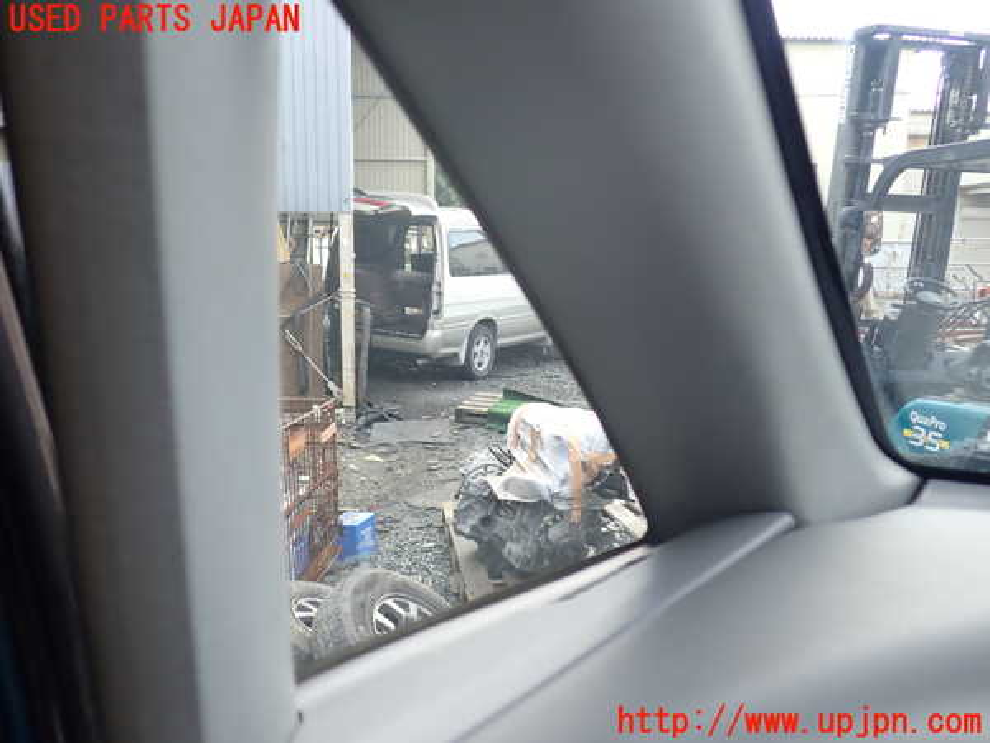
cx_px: 495
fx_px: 858
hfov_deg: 60.0
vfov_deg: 46.8
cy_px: 372
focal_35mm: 30
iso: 100
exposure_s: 1/160
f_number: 2.3
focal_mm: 5.4
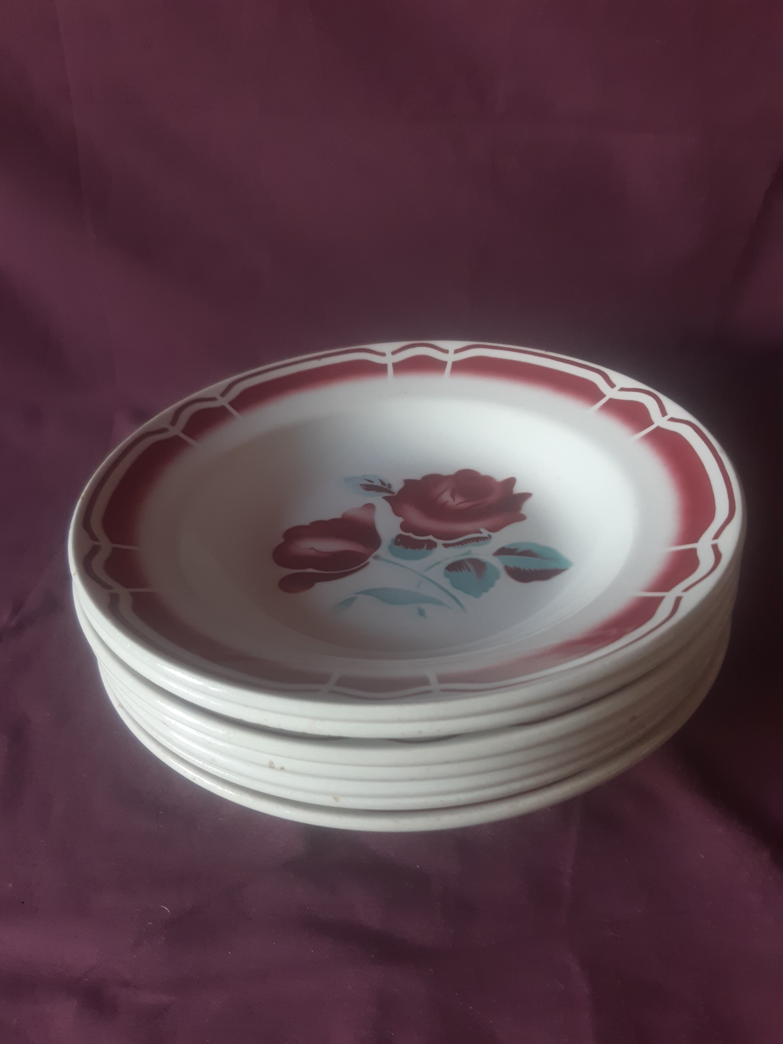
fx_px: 784
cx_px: 392
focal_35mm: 26
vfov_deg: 67.3
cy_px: 522
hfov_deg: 53.1
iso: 80
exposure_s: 1/50
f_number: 1.7
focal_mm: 3.92
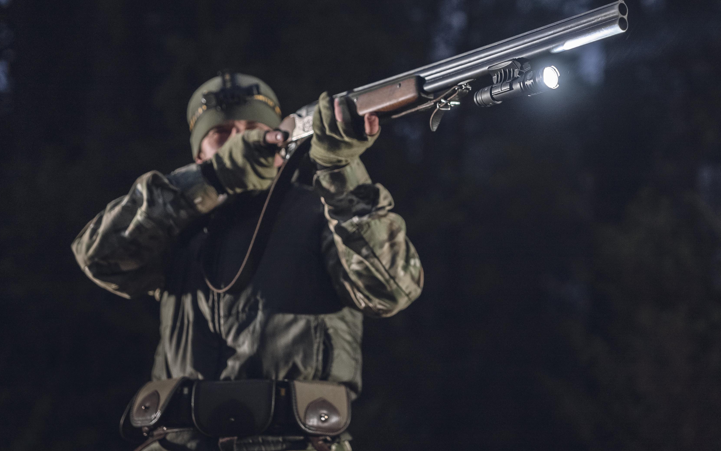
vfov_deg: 20.0
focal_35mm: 65
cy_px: 186
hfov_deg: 31.5
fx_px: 1277
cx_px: 415
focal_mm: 50
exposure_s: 1/100
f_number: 1.8
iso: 1600
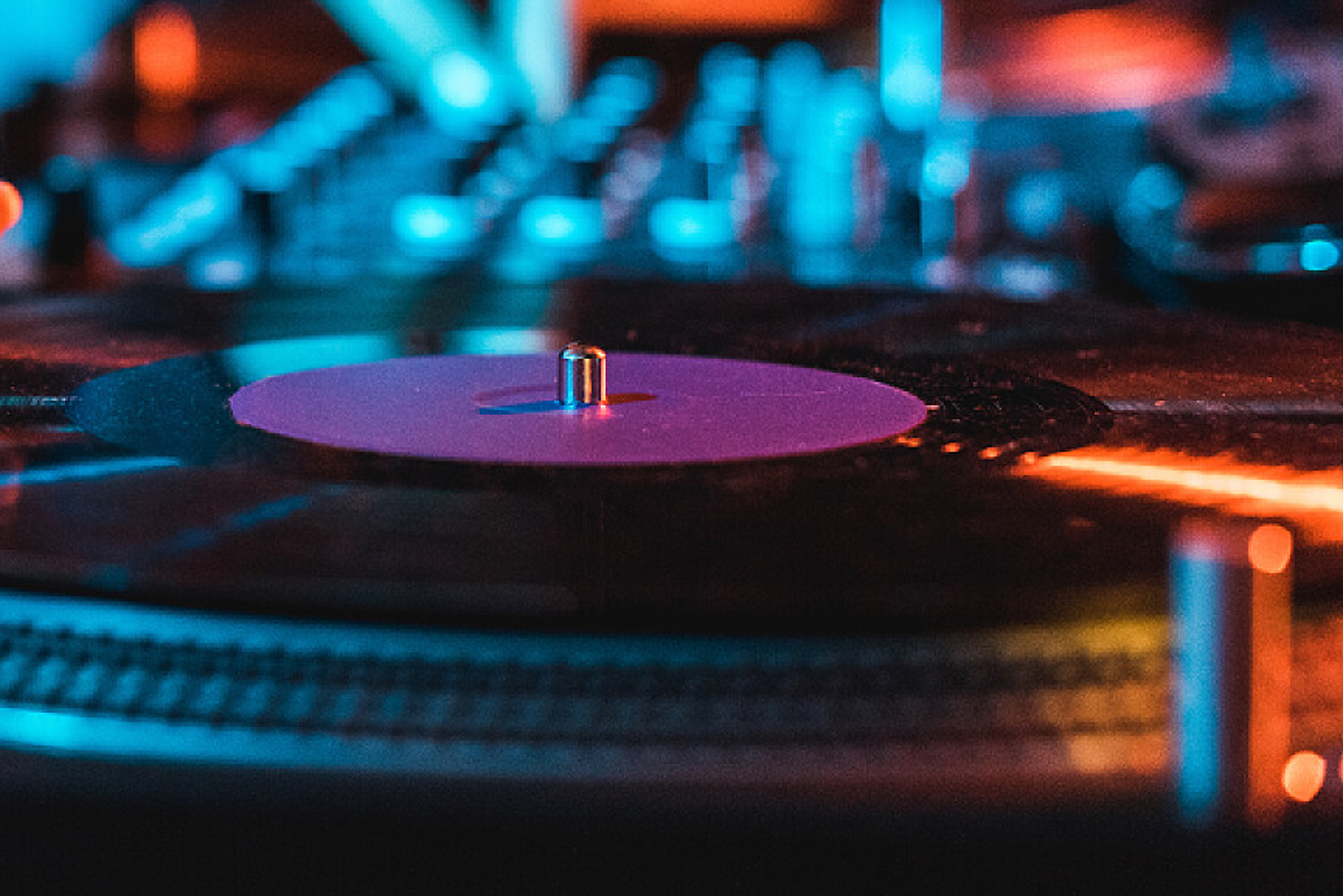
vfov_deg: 12.3
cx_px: -116
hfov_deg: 17.8
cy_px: 184
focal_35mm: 111
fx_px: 4141
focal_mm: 50
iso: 500
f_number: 2.8
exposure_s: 1/200
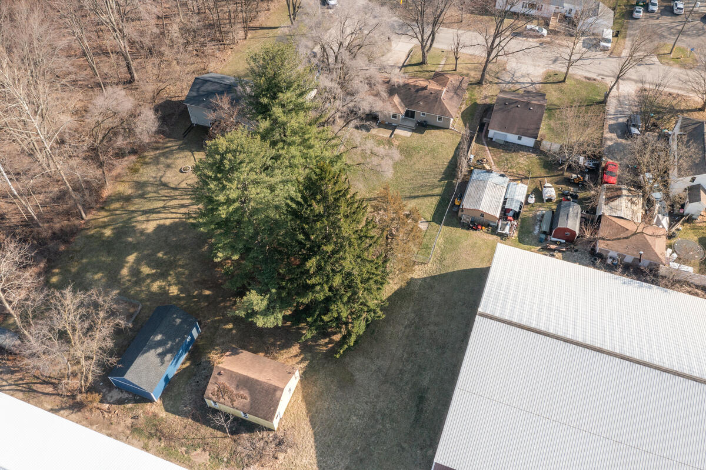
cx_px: 353
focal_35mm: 28
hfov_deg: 65.5
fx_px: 549
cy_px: 235
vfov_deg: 46.4
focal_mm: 10.26
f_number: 5.6
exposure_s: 1/400
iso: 100
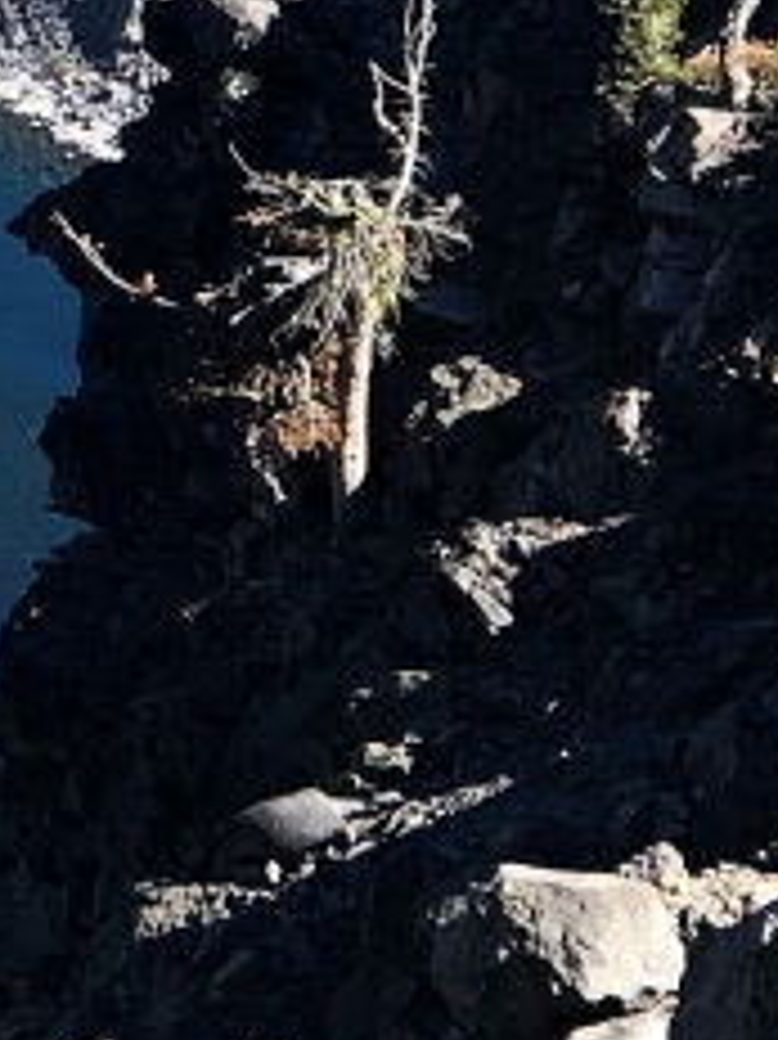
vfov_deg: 5.0
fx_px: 11848
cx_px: -706
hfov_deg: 3.7
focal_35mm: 395
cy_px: -486
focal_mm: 6.6
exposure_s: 1/216
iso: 20
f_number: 2.8
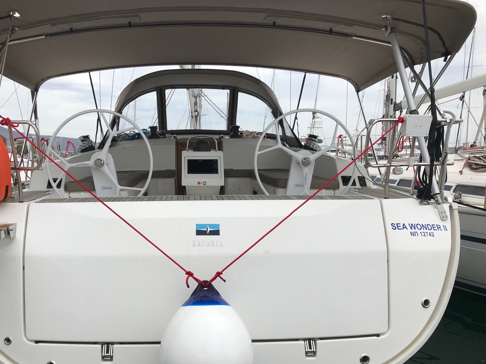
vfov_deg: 42.9
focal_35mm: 33
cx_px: 209
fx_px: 463
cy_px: 205
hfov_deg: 55.2
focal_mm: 3.99
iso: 20
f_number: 1.8
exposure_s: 1/2740
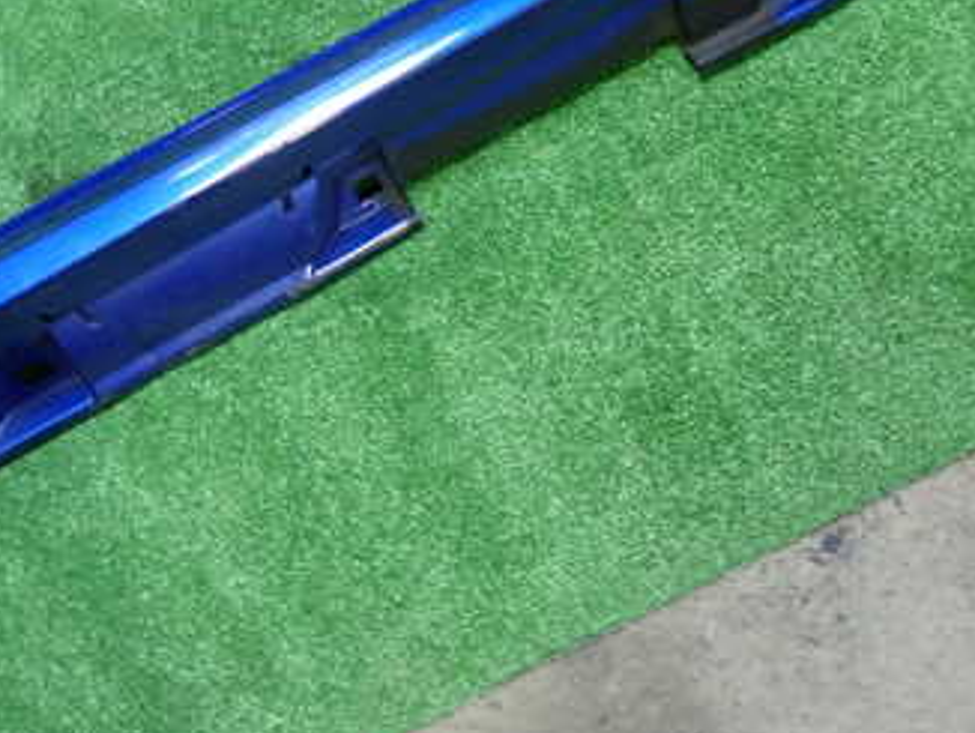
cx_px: 299
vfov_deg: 31.3
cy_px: 230
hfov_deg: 40.5
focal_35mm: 46
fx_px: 1297
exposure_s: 1/30
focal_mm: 4.5
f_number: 2
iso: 250
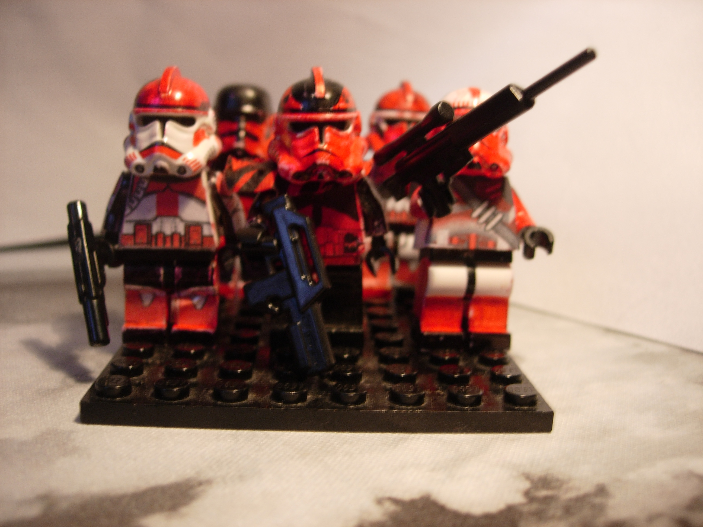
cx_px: 352
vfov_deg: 37.7
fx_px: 772
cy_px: 264
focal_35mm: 38
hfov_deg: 49.0
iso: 64
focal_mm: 7.8
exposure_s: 1/5.8
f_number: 2.8
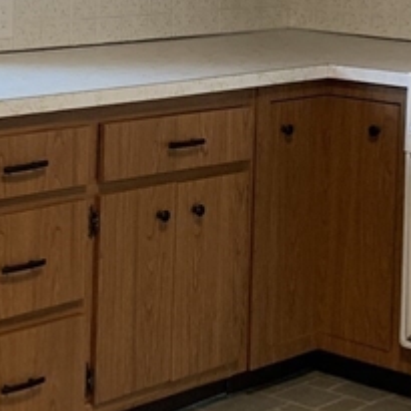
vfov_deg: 15.1
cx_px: 120
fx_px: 1545
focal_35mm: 115
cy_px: 82
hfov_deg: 15.1
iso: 80
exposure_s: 1/60
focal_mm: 4.25
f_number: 1.8
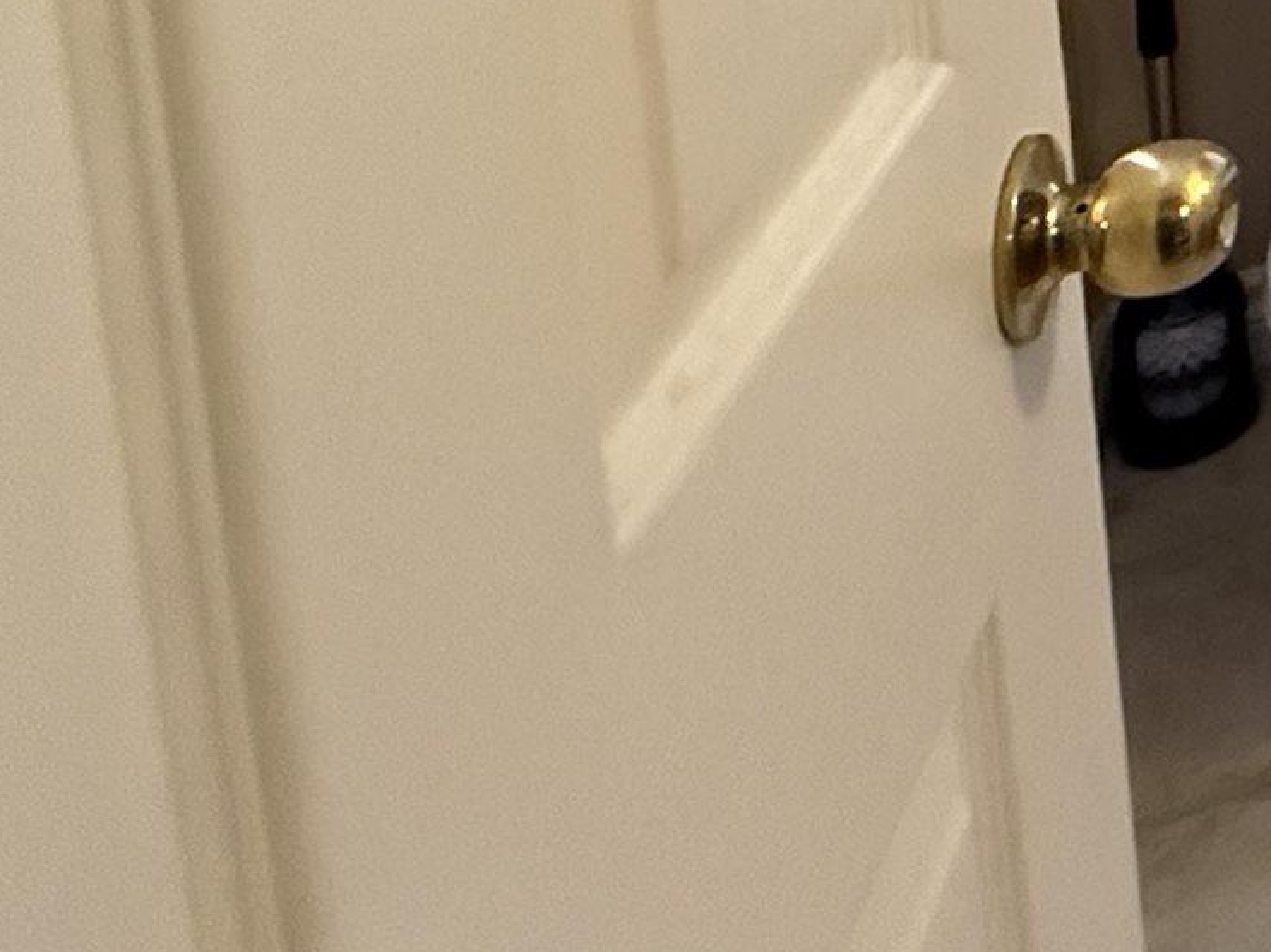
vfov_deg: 19.2
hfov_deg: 19.7
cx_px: 2482
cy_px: -759
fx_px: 2129
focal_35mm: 58
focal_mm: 2.22
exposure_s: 1/60
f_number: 2.2
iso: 1250
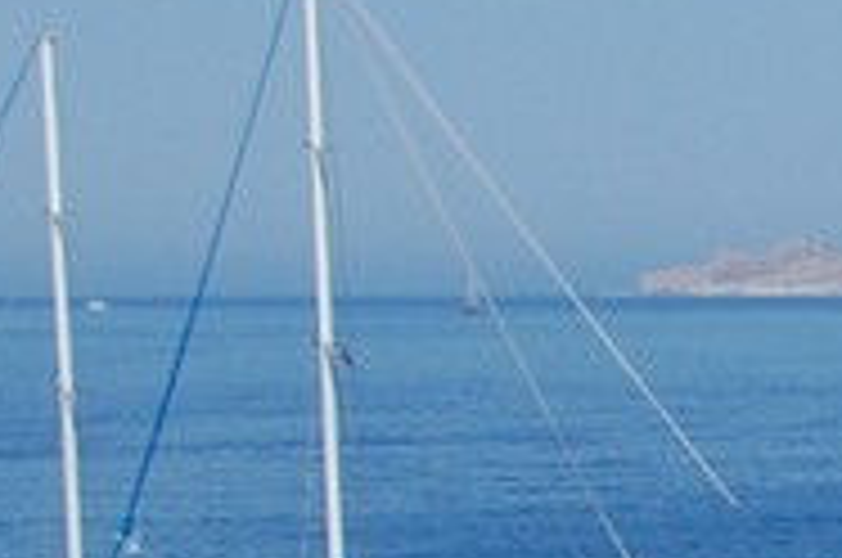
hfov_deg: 8.5
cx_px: 1529
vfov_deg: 5.8
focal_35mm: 232
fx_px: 5417
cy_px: 1017
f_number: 10
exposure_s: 1/400
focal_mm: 24
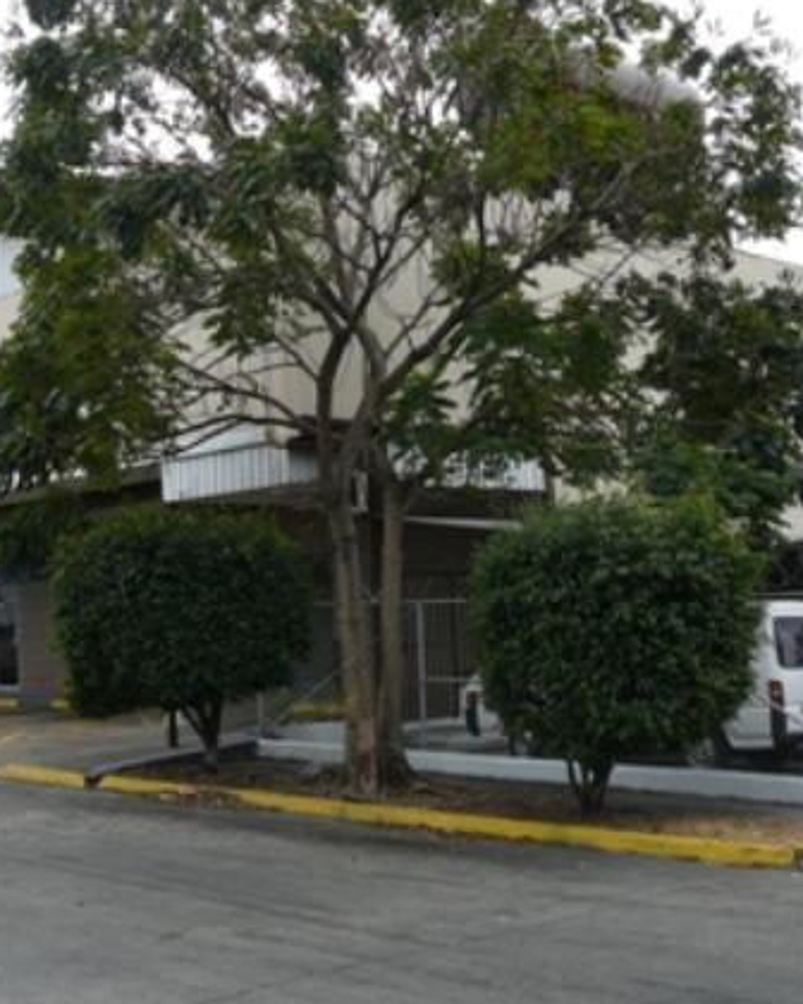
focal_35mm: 52
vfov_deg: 36.0
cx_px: 313
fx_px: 1545
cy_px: 449
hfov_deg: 29.1
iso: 80
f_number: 2.8
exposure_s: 1/800
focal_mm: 5.2
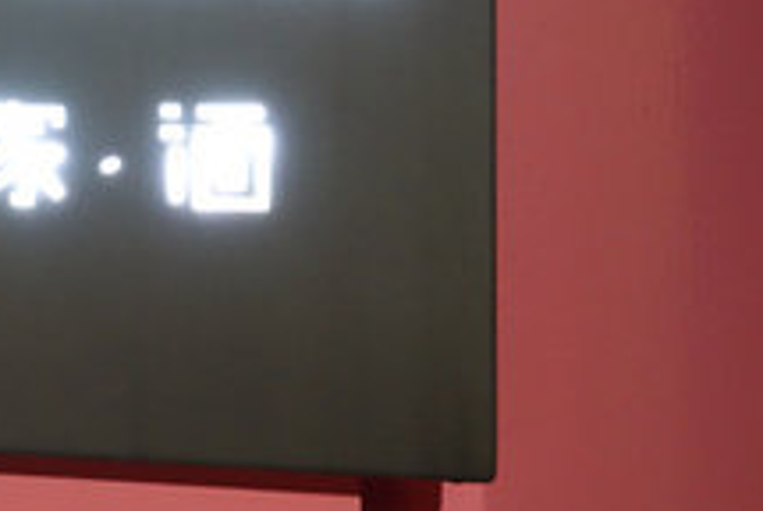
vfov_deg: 17.0
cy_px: -35
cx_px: -7
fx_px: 1655
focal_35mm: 78
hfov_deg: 24.7
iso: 800
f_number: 4
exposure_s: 1/10
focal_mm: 10.4
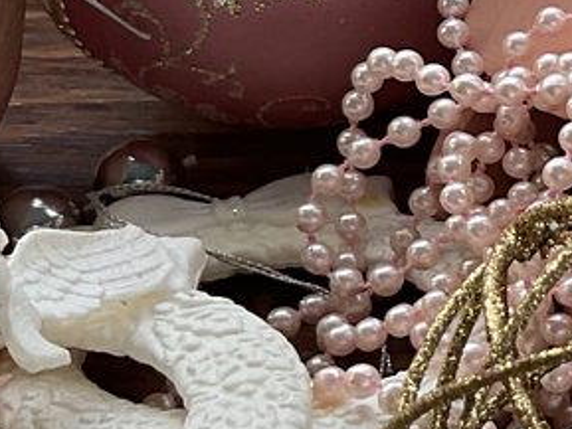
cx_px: 1286
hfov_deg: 11.2
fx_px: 2513
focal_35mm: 152
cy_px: 102
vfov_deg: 9.8
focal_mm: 3
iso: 20
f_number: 1.8
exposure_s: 1/120
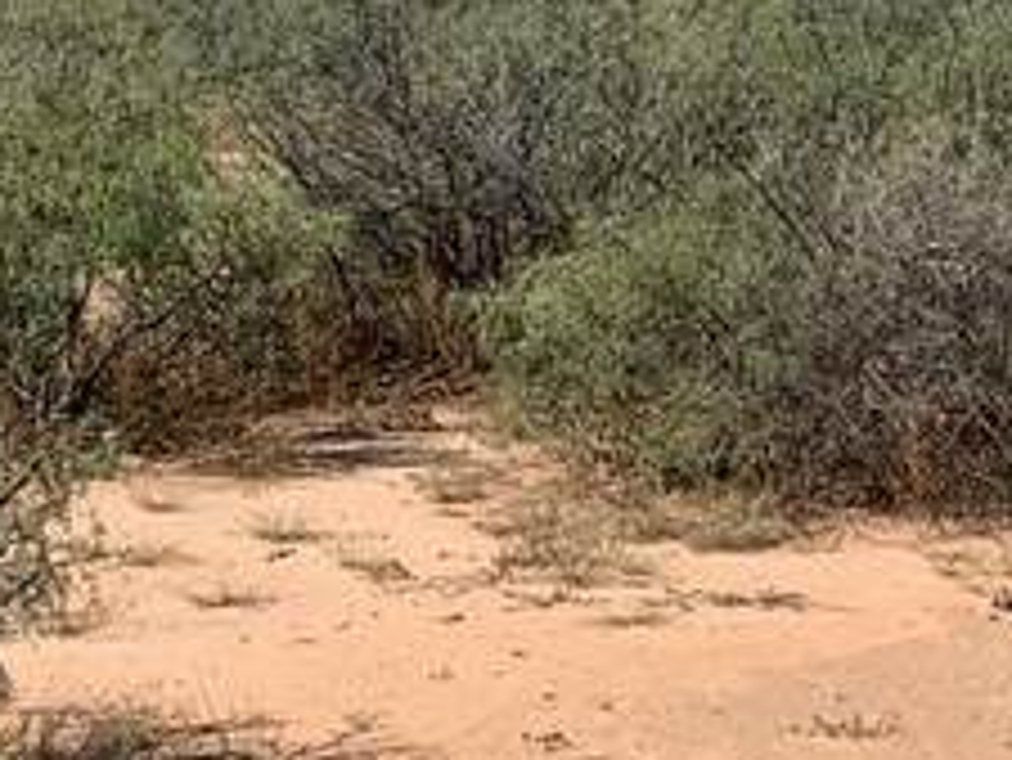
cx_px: 522
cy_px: 67
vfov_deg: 10.0
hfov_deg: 13.3
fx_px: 4329
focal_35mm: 148
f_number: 1.8
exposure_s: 1/2915
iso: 25
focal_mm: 4.25
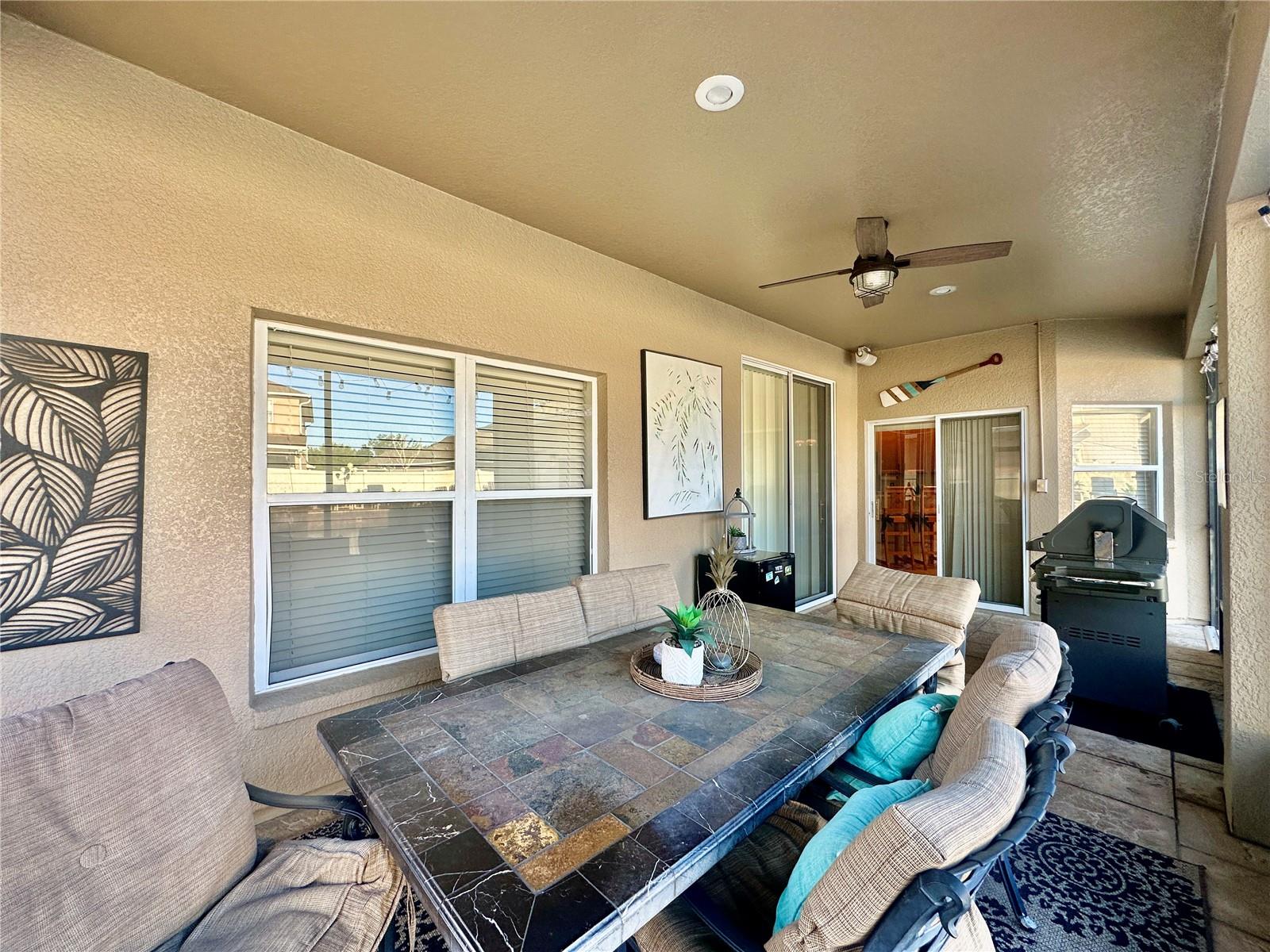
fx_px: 514
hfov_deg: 102.1
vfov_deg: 85.7
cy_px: 476
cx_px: 635
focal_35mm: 14
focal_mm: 2.22
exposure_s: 1/99
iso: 64
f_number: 2.2
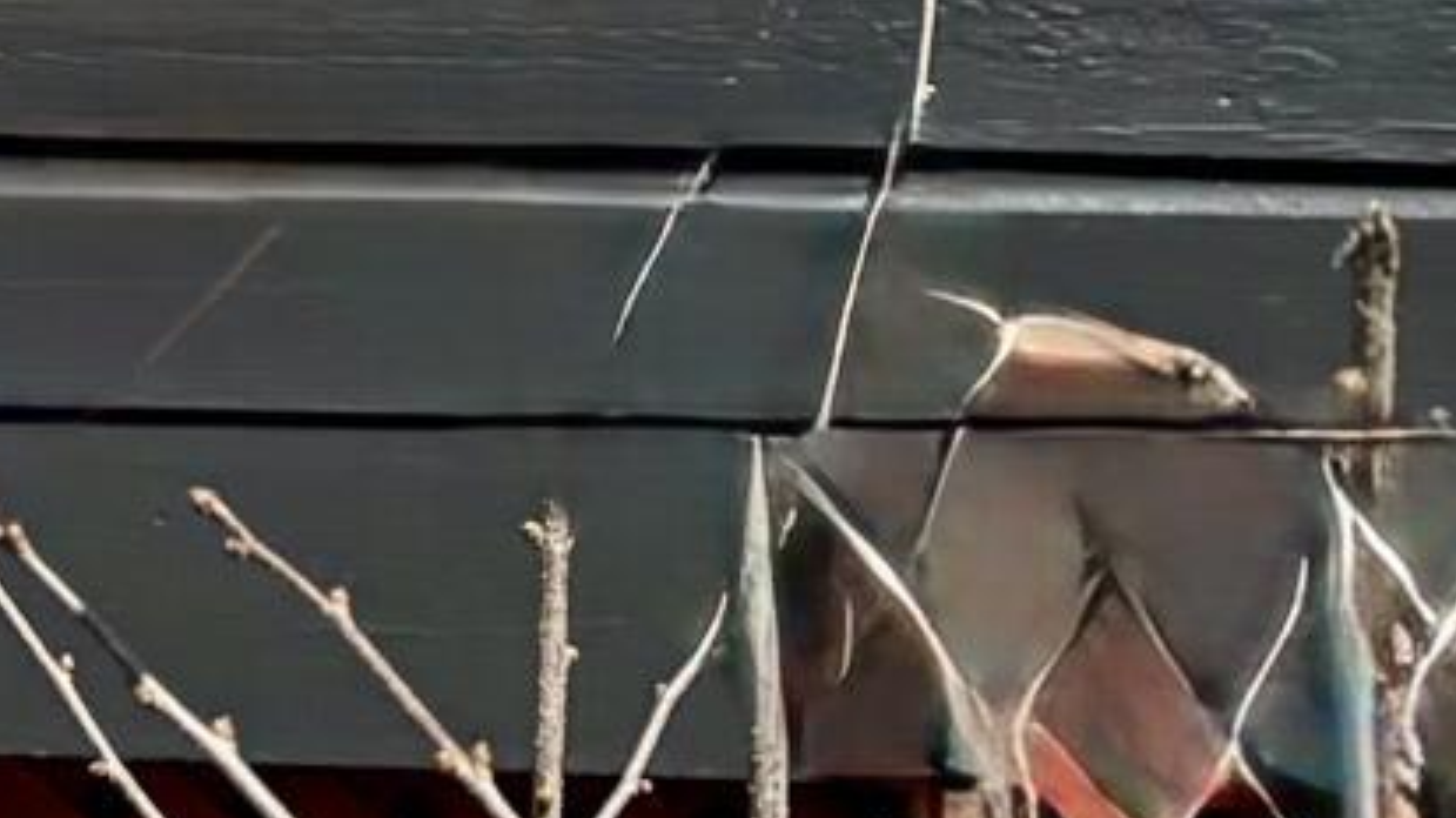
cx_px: -1801
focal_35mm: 190
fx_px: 7333
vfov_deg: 5.8
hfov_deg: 10.1
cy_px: -1967
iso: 80
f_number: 1.78
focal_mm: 6.76
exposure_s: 1/3759
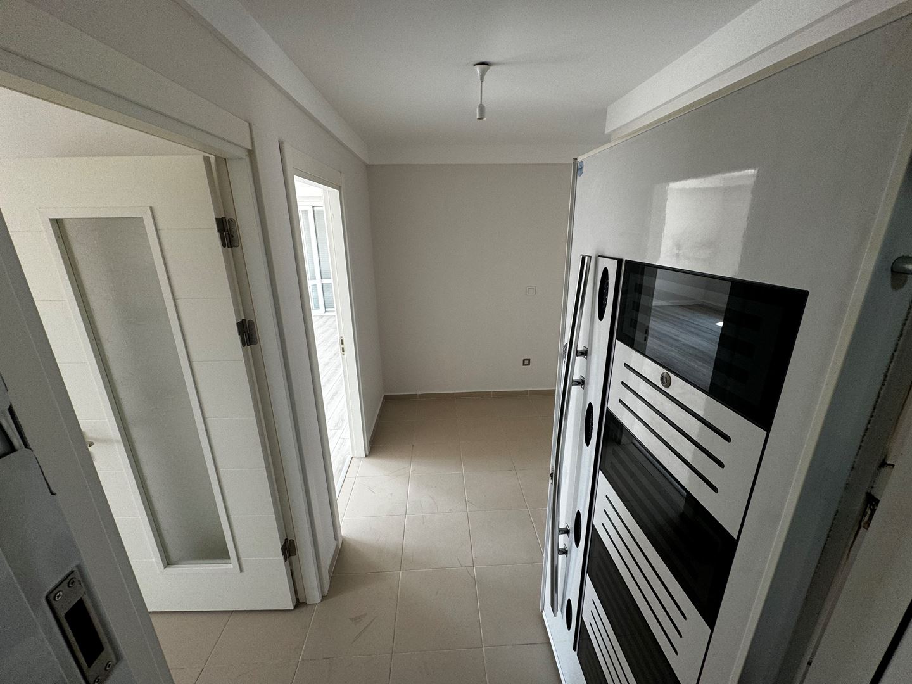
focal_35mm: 14
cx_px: 456
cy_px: 342
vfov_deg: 85.7
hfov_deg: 102.1
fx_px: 369
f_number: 2.2
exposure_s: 1/100
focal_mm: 2.22
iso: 100
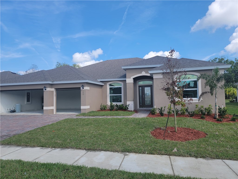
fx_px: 165
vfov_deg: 56.8
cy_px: 90
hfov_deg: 71.6
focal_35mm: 24
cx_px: 119
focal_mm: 6.7
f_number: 1.8
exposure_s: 1/688
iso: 16
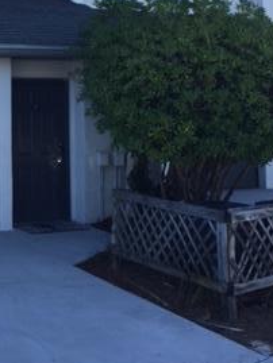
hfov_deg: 20.3
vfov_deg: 27.4
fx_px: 725
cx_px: -34
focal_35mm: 69
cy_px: 59
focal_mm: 4.15
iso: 32
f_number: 2.2
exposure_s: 1/581
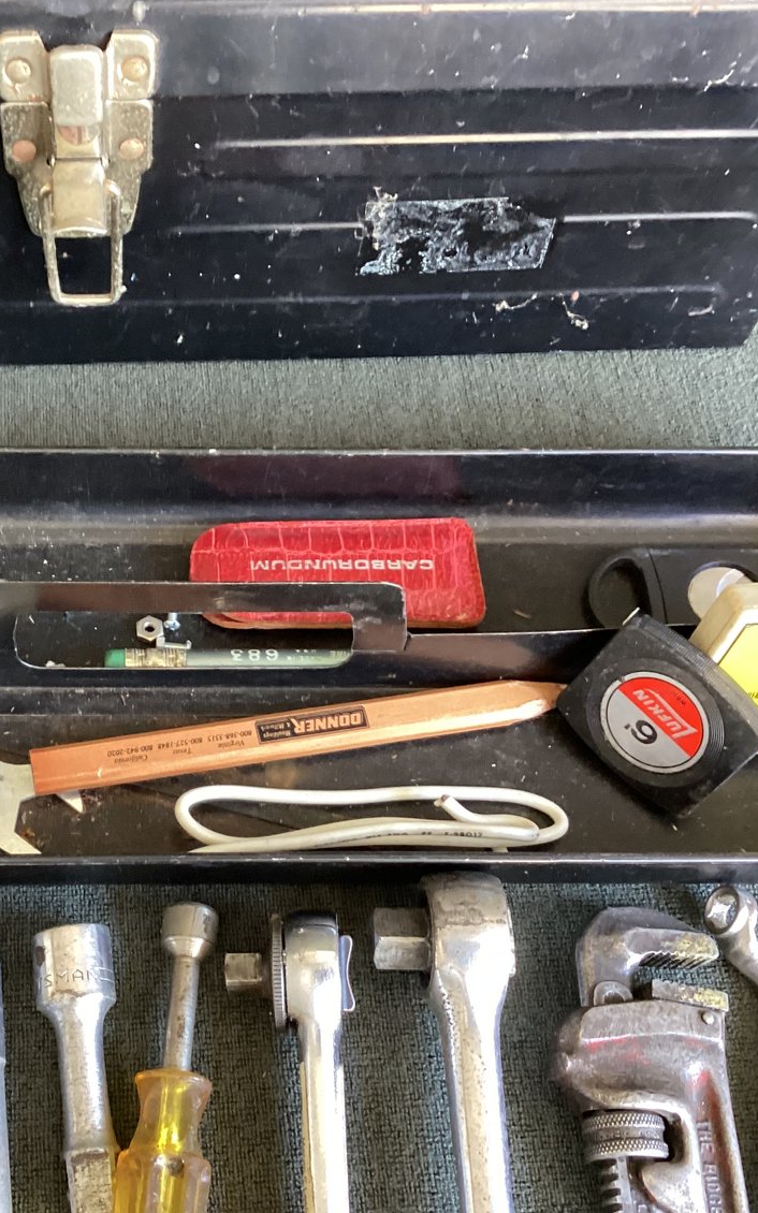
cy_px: 605
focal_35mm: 44
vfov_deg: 45.3
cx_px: 167
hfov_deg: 28.7
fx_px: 1455
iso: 320
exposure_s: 1/40
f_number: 2.4
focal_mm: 3.3
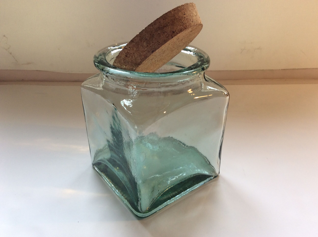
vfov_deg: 44.1
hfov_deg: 56.9
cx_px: 159
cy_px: 118
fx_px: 294
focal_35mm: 32
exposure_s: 1/50
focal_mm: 3.3
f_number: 2.4
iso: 32
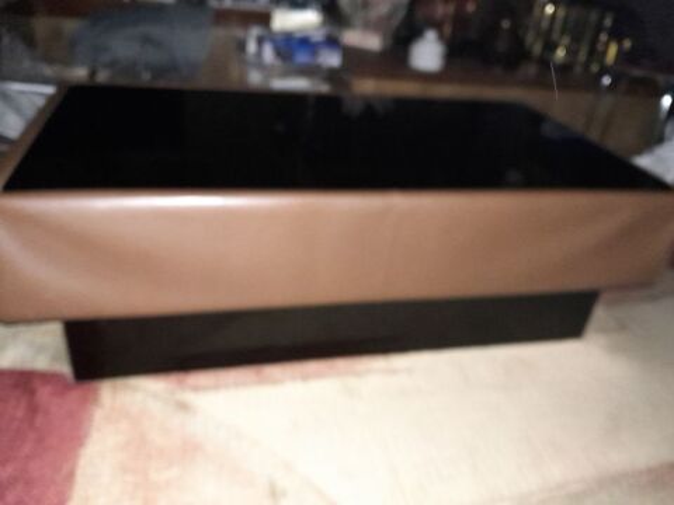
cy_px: 252
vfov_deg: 53.1
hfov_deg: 67.3
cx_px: 337
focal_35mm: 26
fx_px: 506
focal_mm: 3.98
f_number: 1.8
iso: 1250
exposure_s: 1/20
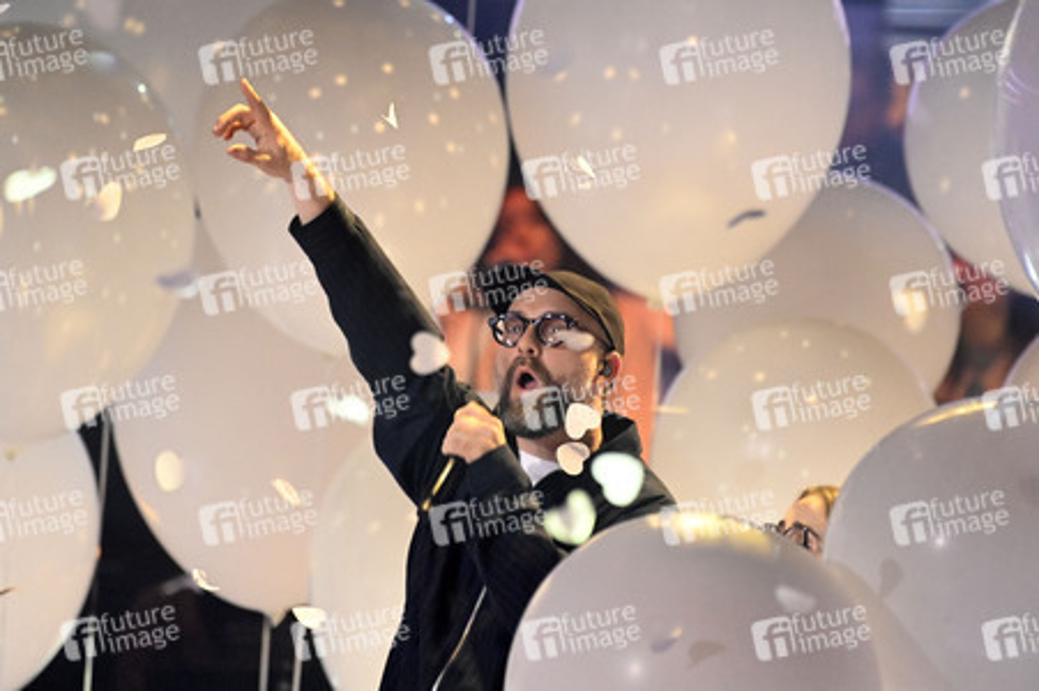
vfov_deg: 3.1
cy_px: 346
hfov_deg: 4.7
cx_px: 520
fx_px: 12689
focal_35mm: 440
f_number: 5.6
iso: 16000
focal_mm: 440
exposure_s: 1/320
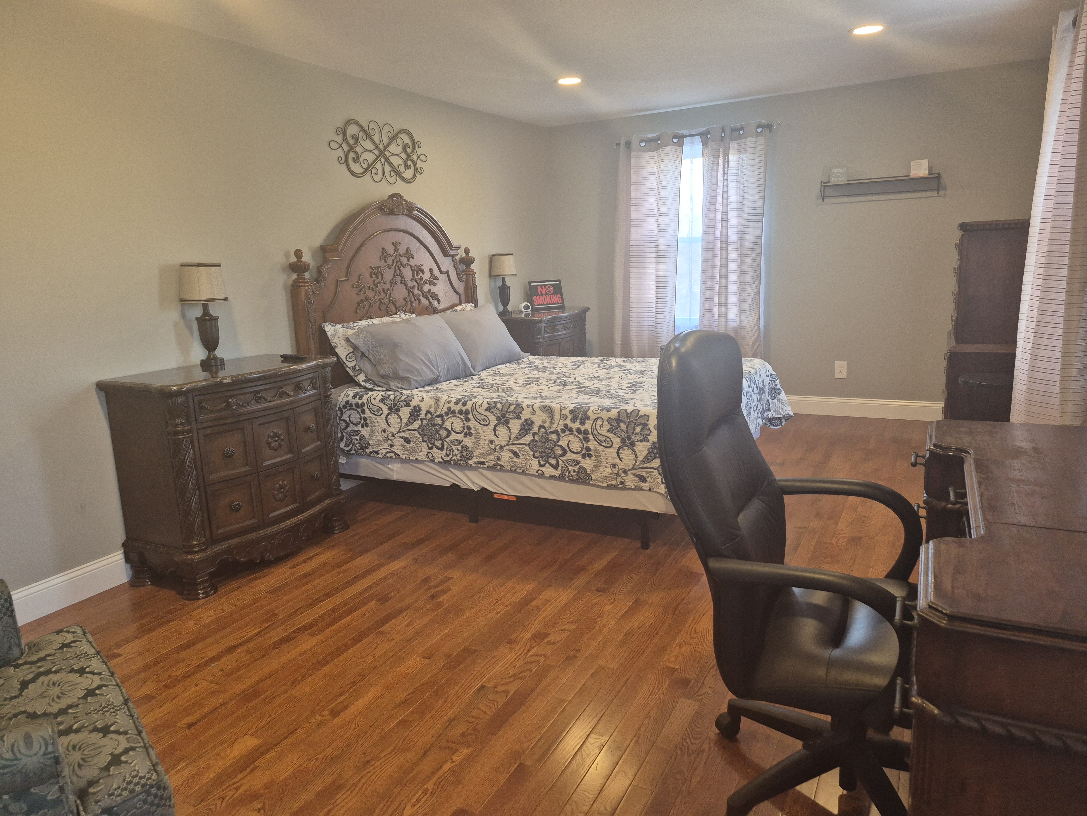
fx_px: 722
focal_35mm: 23
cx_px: 544
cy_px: 408
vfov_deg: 58.9
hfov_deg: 73.9
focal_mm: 5.4
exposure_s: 1/120
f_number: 1.8
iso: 250
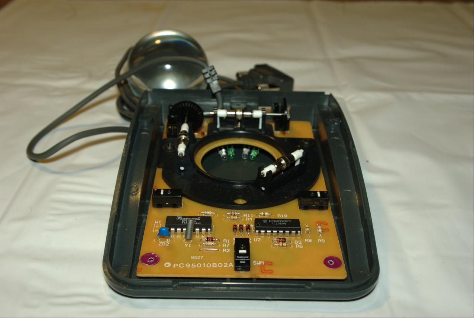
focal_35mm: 46
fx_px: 607
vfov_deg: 29.4
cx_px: 237
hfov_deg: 42.7
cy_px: 159
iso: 800
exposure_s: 1/45
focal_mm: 30.63
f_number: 9.5
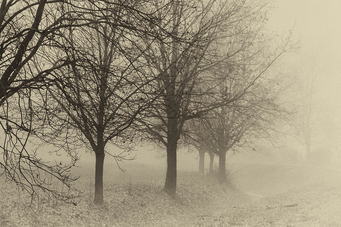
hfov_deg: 25.7
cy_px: 28
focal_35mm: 76
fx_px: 720
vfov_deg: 17.7
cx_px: 25
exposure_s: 1/160
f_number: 8
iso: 100
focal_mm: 24
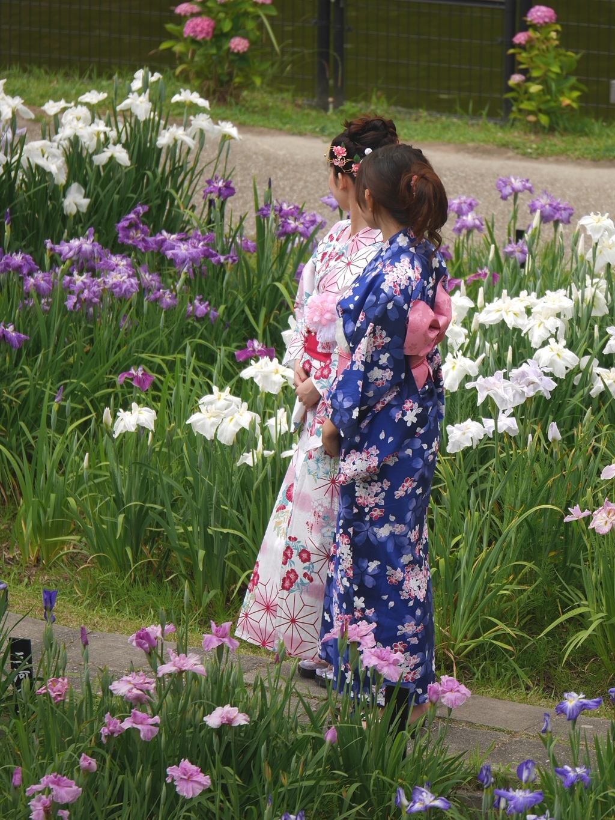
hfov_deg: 7.4
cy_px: 410
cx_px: 308
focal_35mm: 200
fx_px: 4737
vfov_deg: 9.9
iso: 125
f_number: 2.8
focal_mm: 100
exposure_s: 1/500
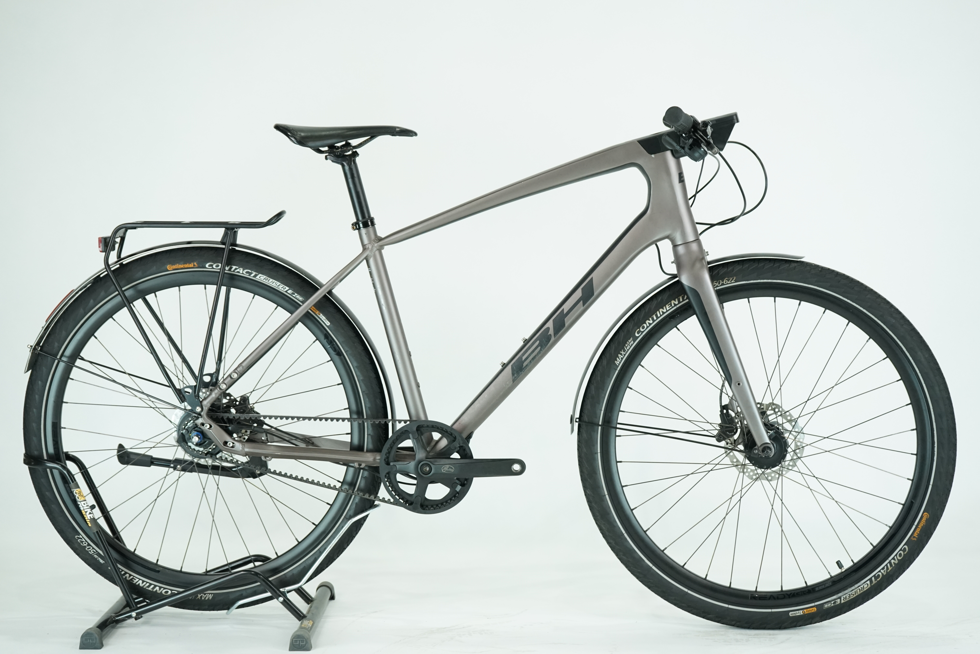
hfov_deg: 33.4
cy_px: 327
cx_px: 490
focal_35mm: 60
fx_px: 1633
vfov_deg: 22.6
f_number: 5.6
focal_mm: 60
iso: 1600
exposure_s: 1/200
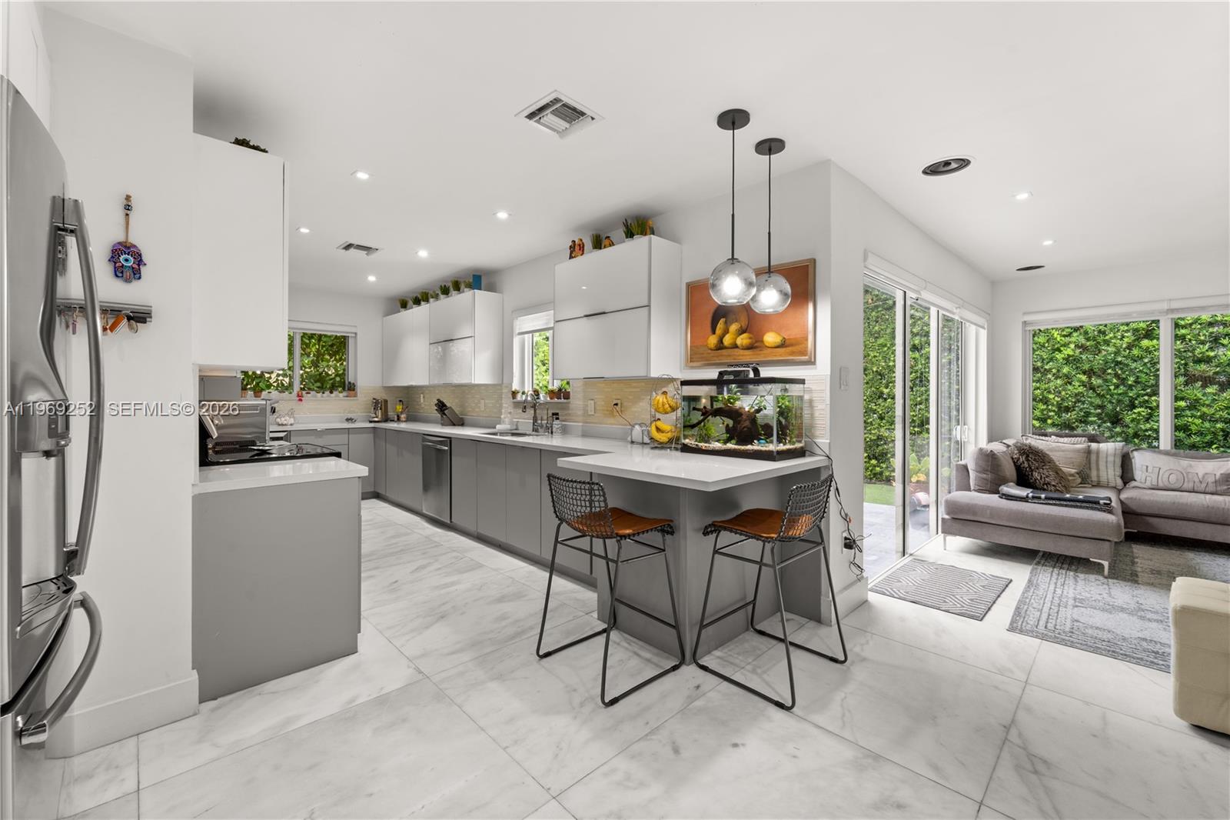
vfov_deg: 81.2
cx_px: 615
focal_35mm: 14
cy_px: 410
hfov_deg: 104.3
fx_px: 478
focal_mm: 14
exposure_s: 1
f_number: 11
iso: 400
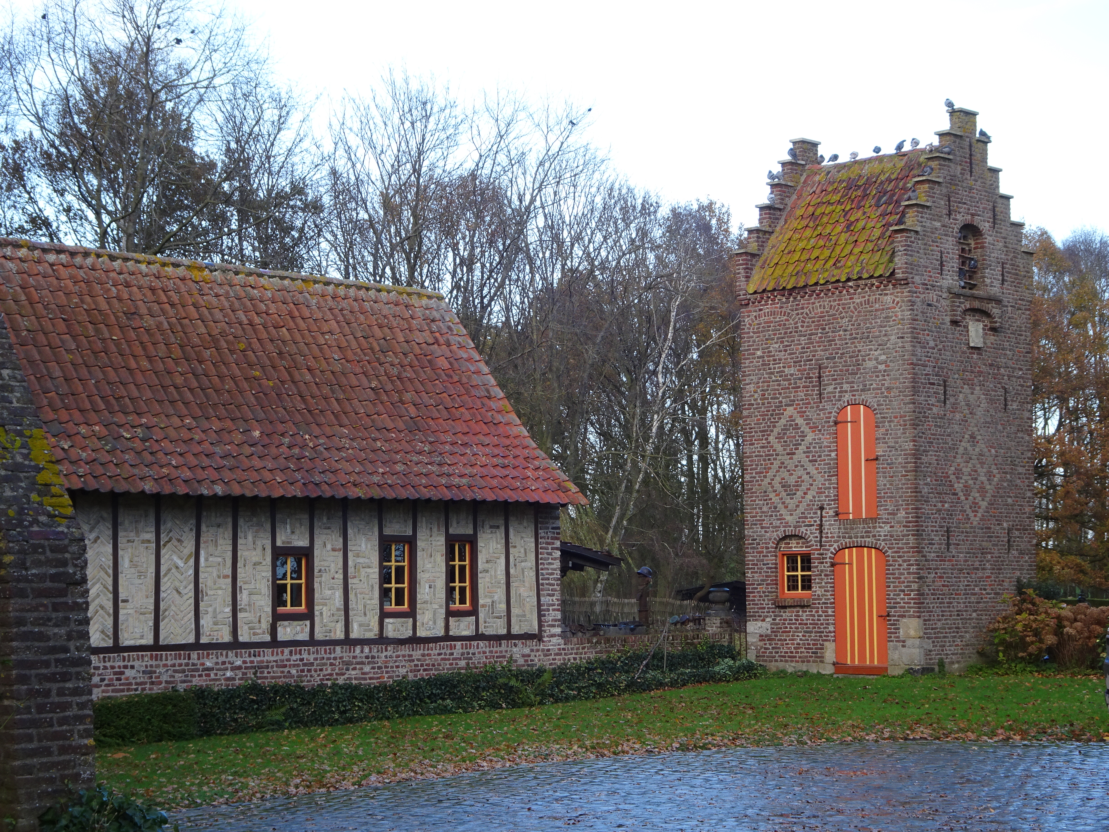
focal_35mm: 62
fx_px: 1986
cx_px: 554
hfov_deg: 31.2
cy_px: 416
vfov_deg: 23.7
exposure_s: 1/80
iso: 80
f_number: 4.5
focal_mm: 10.59
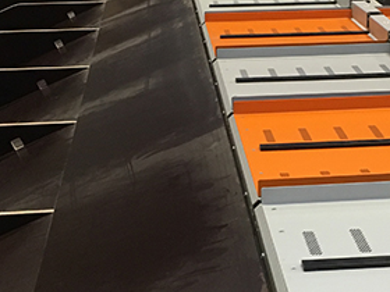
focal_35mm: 83
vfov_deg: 17.8
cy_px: 152
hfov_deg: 23.4
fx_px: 935
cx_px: 262
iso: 250
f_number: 2.2
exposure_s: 1/33
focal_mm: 4.15
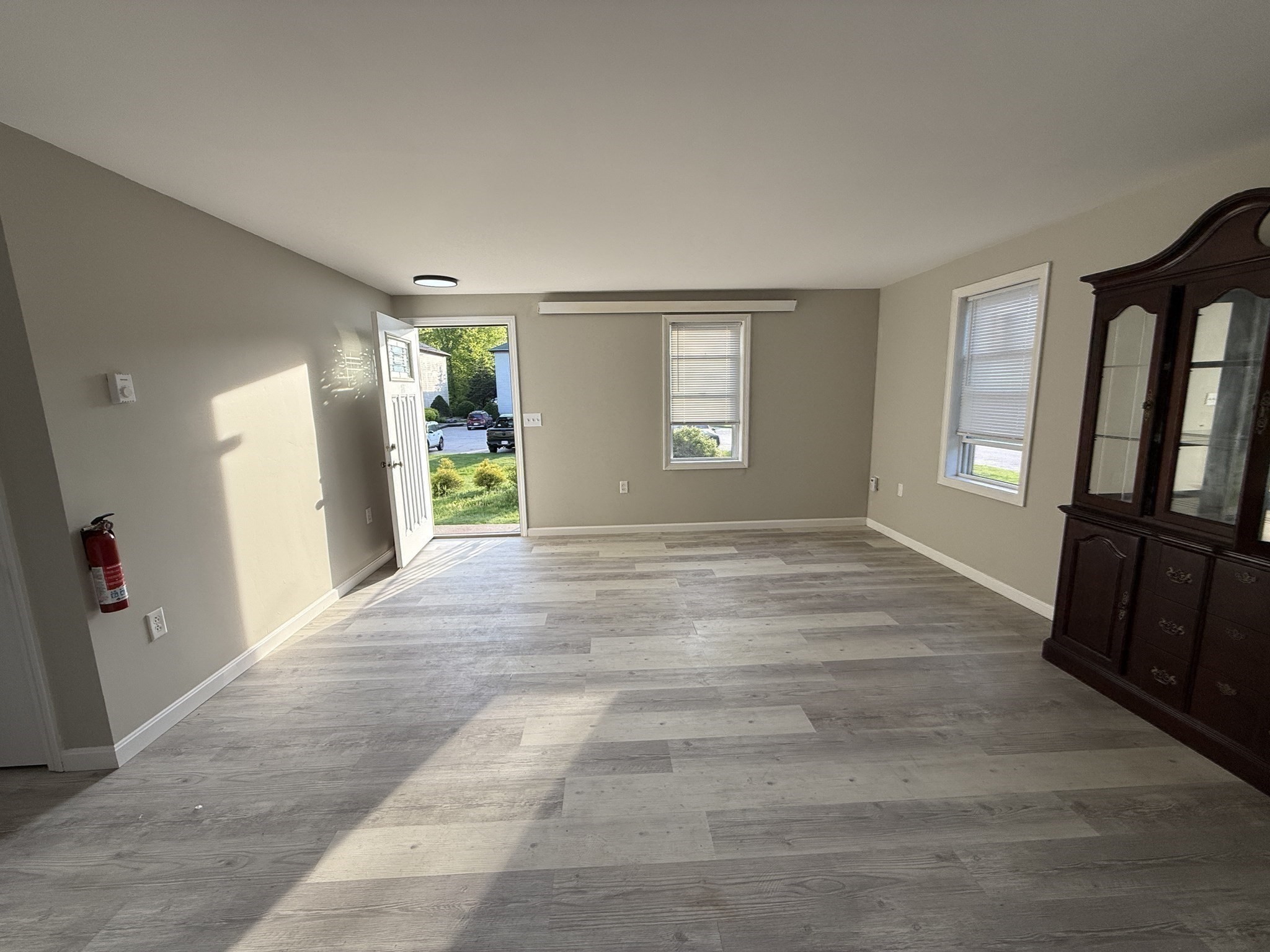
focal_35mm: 14
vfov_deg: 85.7
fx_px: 514
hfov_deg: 102.1
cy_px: 476
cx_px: 635
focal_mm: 2.22
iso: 64
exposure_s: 1/232
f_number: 2.2
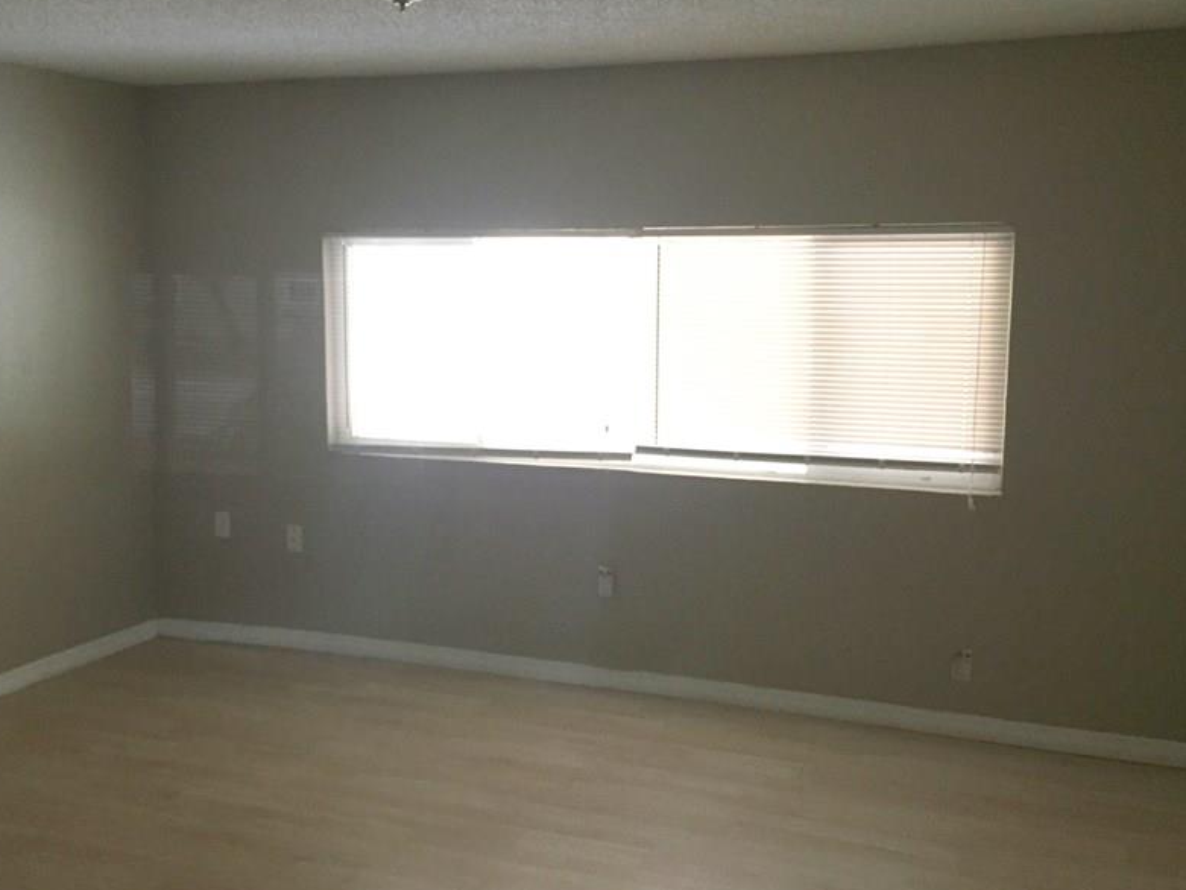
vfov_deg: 37.7
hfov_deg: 48.9
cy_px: 451
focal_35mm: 38
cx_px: 560
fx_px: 1302
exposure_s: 1/30
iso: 160
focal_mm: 4.15
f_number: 2.2
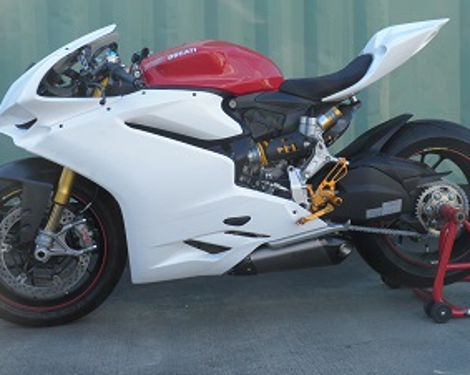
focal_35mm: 53
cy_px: 165
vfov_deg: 28.6
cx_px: 250
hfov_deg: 35.4
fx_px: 737
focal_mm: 7.3
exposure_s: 1/250
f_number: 3.9
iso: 100
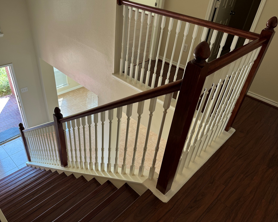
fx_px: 214
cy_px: 112
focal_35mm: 26
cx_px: 130
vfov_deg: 54.9
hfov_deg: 66.0
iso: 125
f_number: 1.78
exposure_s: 1/121
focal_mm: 6.76
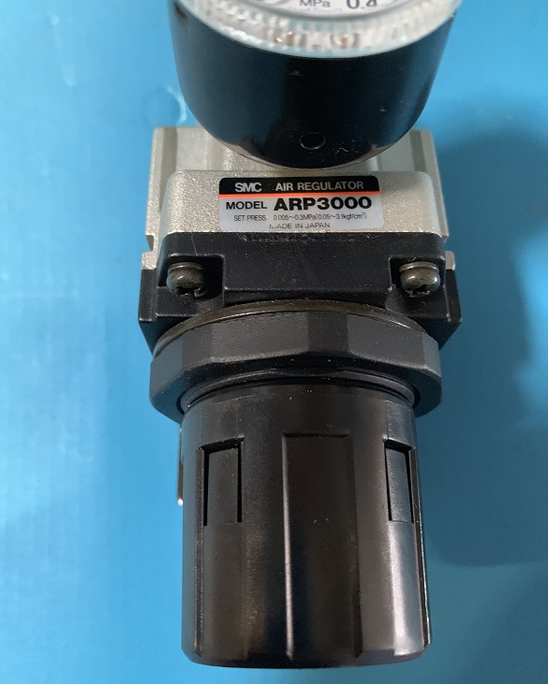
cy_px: 320
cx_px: 281
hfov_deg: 51.5
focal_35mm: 28
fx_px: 568
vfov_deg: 62.1
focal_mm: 4.25
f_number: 1.8
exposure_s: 1/30
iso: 640
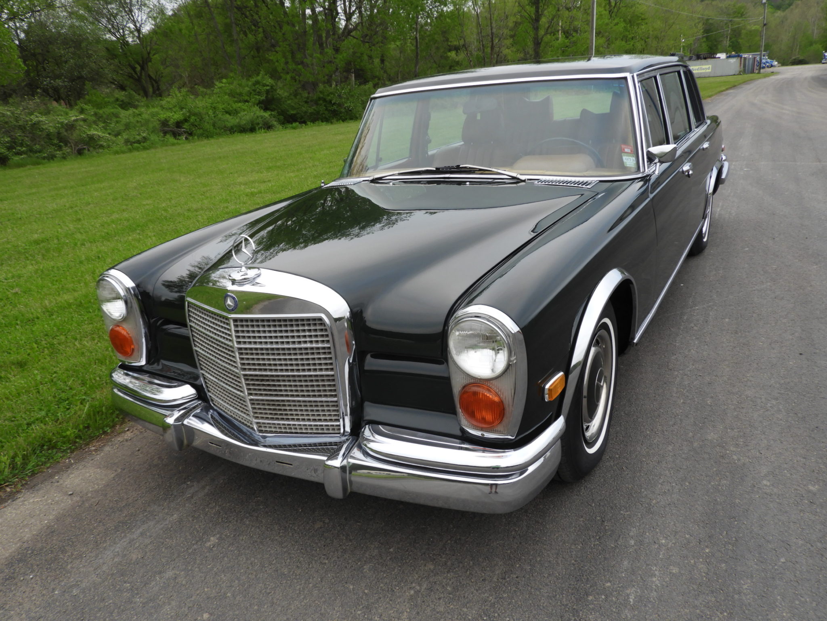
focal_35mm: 28
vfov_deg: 49.7
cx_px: 414
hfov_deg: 63.4
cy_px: 310
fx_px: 669
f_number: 3.5
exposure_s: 1/60
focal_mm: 5
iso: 100
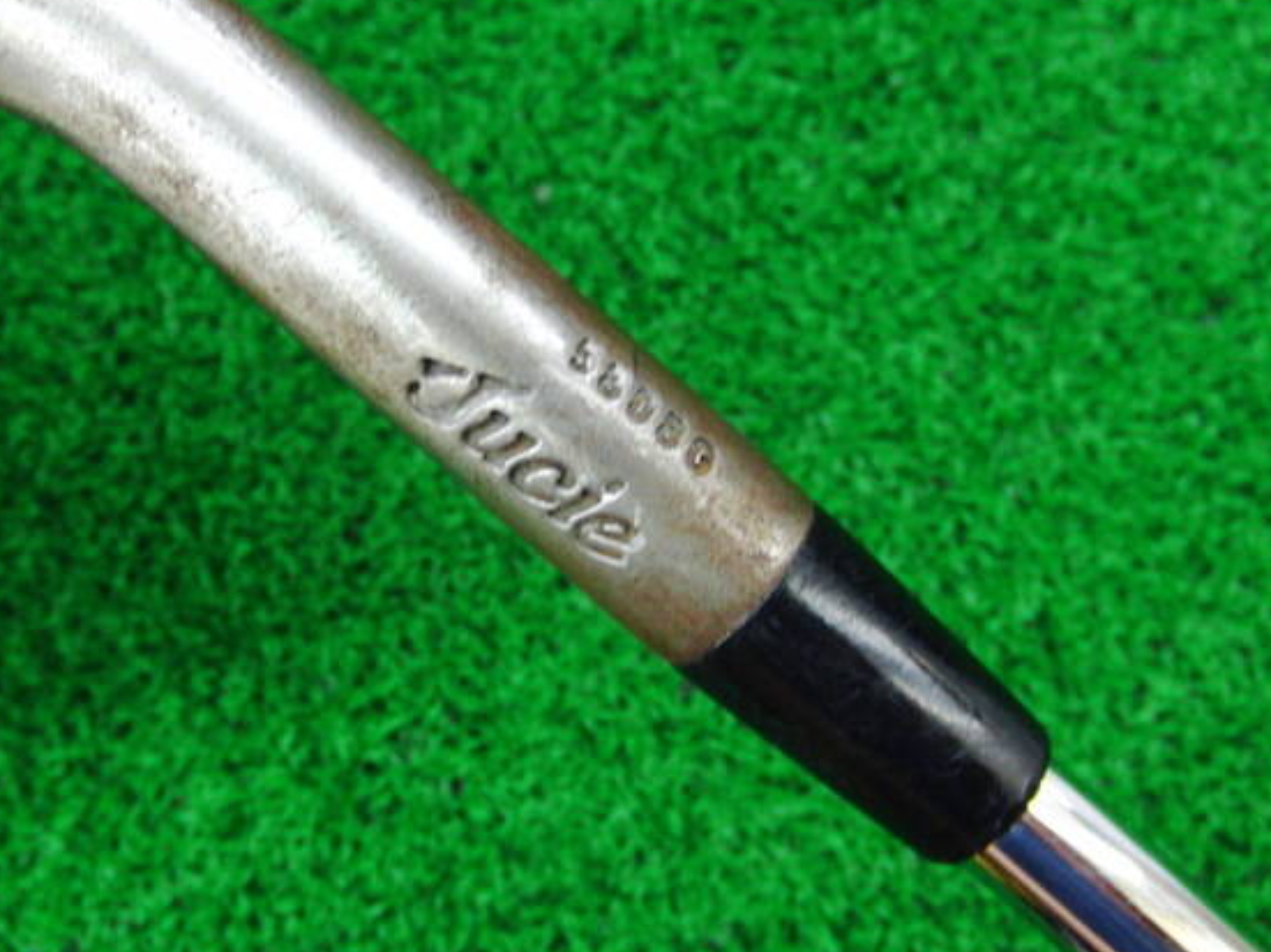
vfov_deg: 33.6
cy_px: 426
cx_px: 561
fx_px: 1578
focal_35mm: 43
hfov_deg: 43.8
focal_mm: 6.42
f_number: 3.6
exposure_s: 1/30
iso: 400
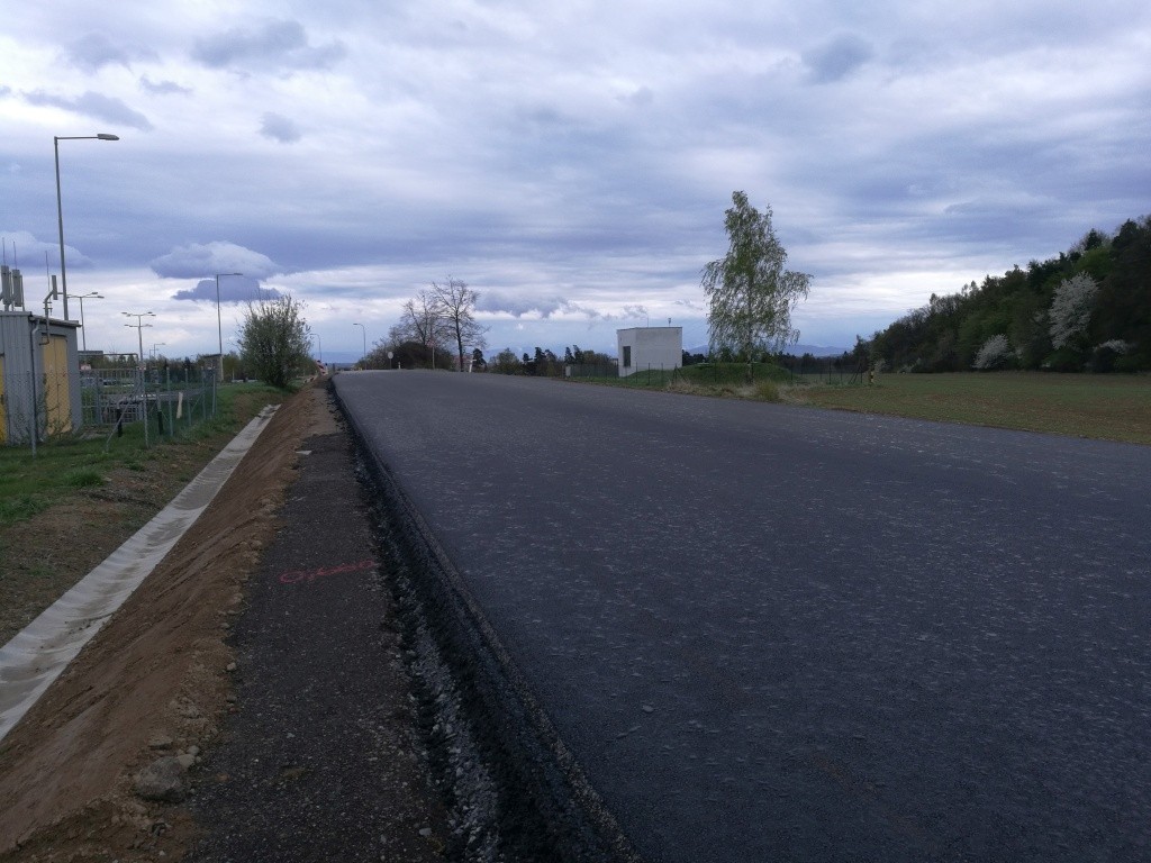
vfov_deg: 51.4
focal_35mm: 27
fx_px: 898
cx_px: 576
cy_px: 432
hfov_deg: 65.3
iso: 50
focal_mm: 4.5
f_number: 2.2
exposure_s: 1/389
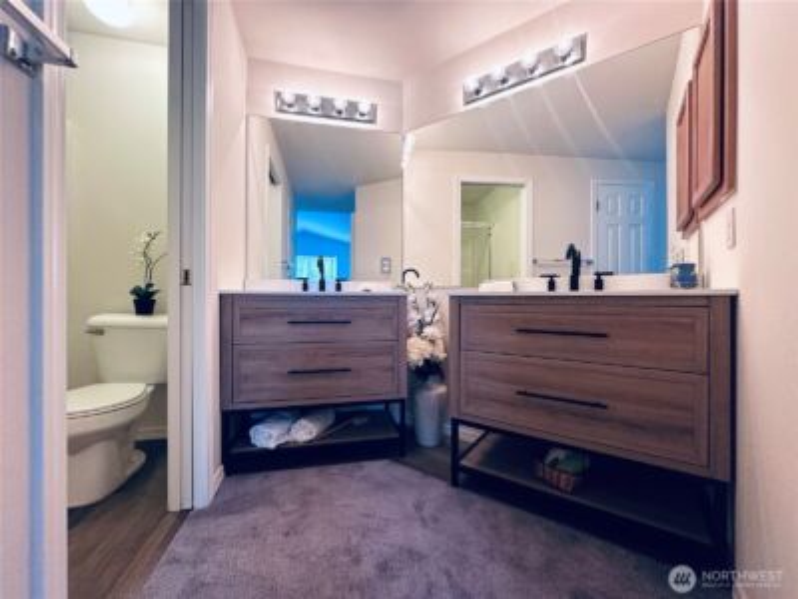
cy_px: 300
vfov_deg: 85.7
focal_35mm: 14
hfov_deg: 102.1
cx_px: 399
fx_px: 323
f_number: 2.2
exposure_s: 1/60
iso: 320
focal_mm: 2.22
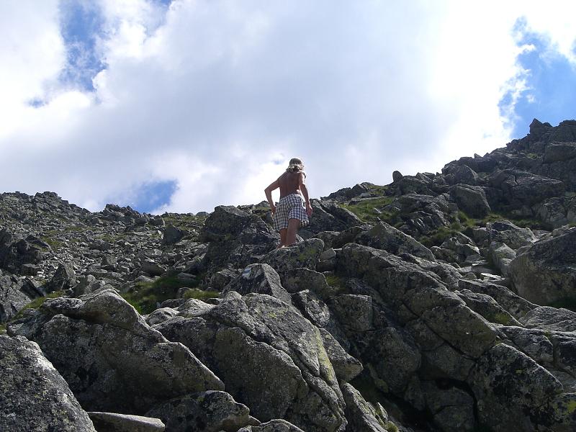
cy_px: 216
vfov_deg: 37.7
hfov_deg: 49.0
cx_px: 288
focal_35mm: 38
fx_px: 632
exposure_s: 1/1000
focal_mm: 6.3
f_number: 4.4
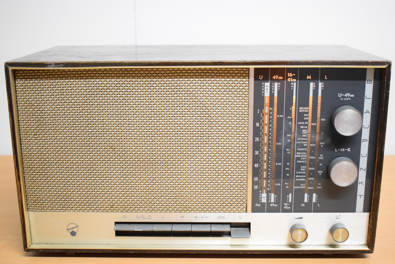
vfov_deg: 29.9
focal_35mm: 45
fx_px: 494
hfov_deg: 43.6
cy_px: 132
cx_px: 198
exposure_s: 1/100
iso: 3200
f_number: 4.2
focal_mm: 30
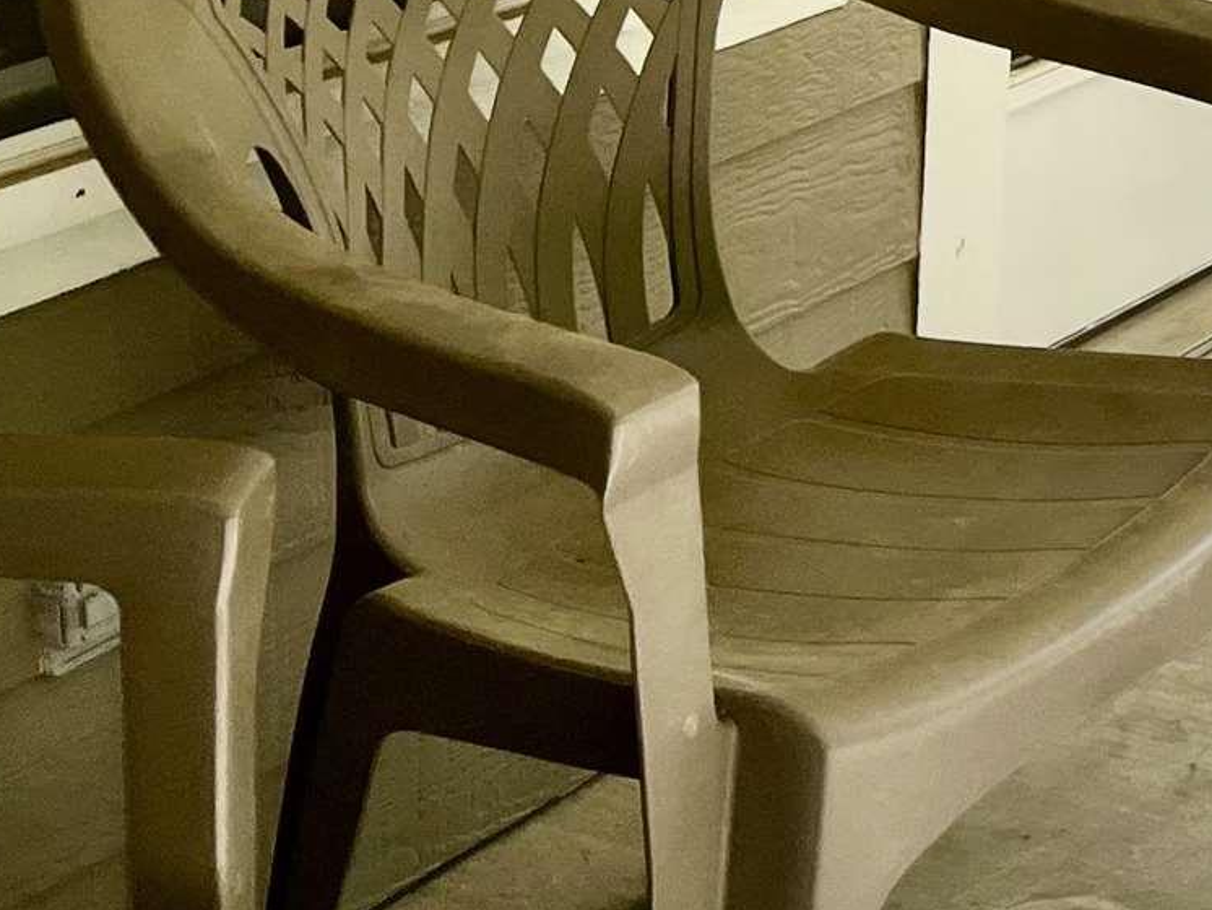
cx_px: 2188
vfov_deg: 12.5
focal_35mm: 107
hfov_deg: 15.7
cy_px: -775
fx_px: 3748
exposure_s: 1/840
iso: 50
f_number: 1.6
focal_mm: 5.1
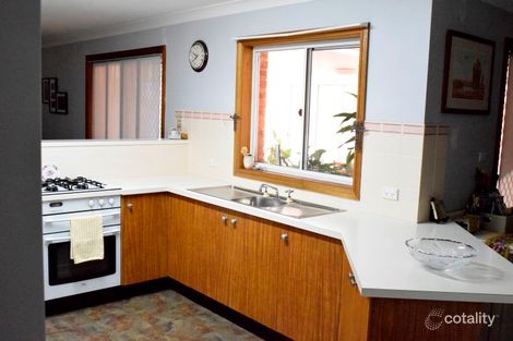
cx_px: 256
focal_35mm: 36
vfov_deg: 36.8
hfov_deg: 53.1
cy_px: 170
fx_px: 513
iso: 12800
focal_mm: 24
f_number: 9
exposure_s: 1/160
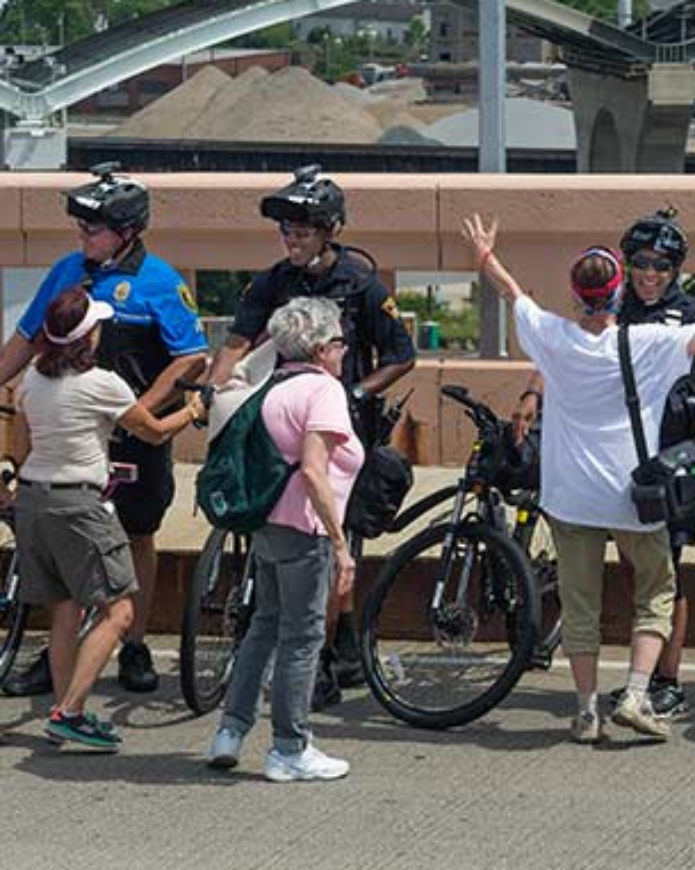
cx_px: 367
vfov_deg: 18.0
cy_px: 432
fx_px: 2754
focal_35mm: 107
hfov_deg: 14.4
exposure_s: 1/1500
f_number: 8
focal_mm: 75
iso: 320
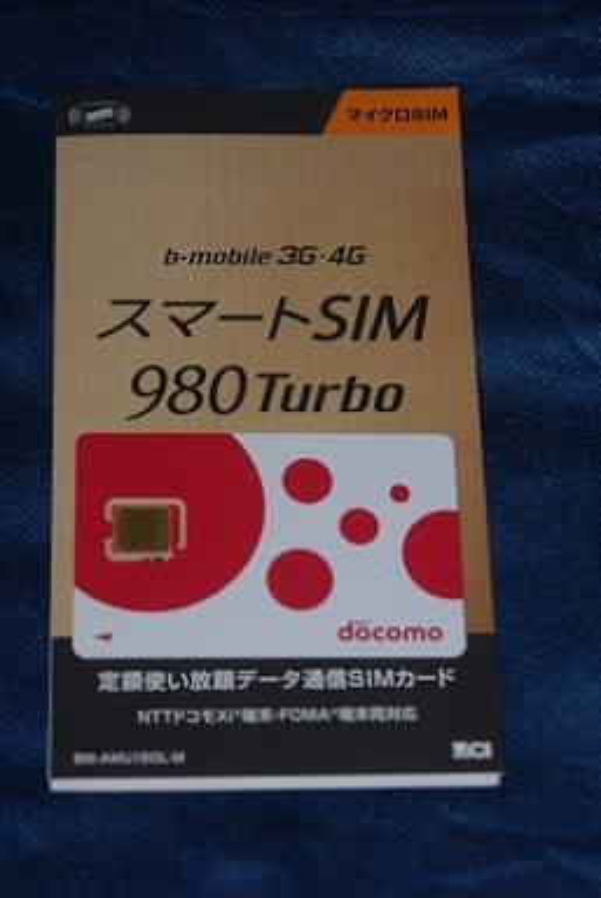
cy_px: 449
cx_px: 300
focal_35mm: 105
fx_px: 2622
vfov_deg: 19.4
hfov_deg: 13.1
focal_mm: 70
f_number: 4.8
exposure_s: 1/60
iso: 100
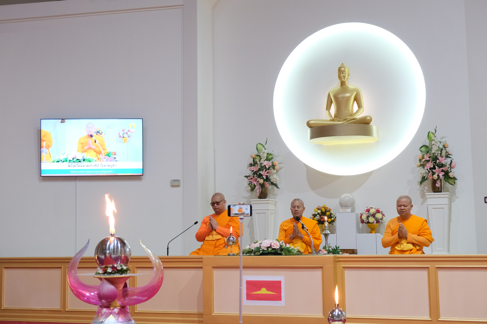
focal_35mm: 51
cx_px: 244
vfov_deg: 26.5
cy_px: 162
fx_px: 690
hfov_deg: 38.9
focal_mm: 34.3
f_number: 3.6
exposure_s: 1/30
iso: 2500
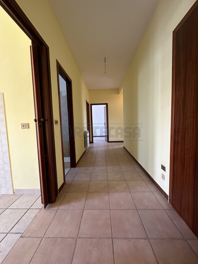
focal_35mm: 14
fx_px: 107
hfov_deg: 85.7
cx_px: 99
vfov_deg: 102.1
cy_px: 132
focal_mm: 2.22
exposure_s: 1/50
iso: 320
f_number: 2.2
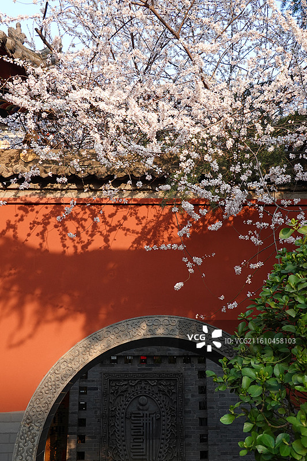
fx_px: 537
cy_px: 230
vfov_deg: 46.4
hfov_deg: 31.9
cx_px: 154
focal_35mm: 42
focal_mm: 15.59
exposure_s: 1/160
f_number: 4
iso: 125
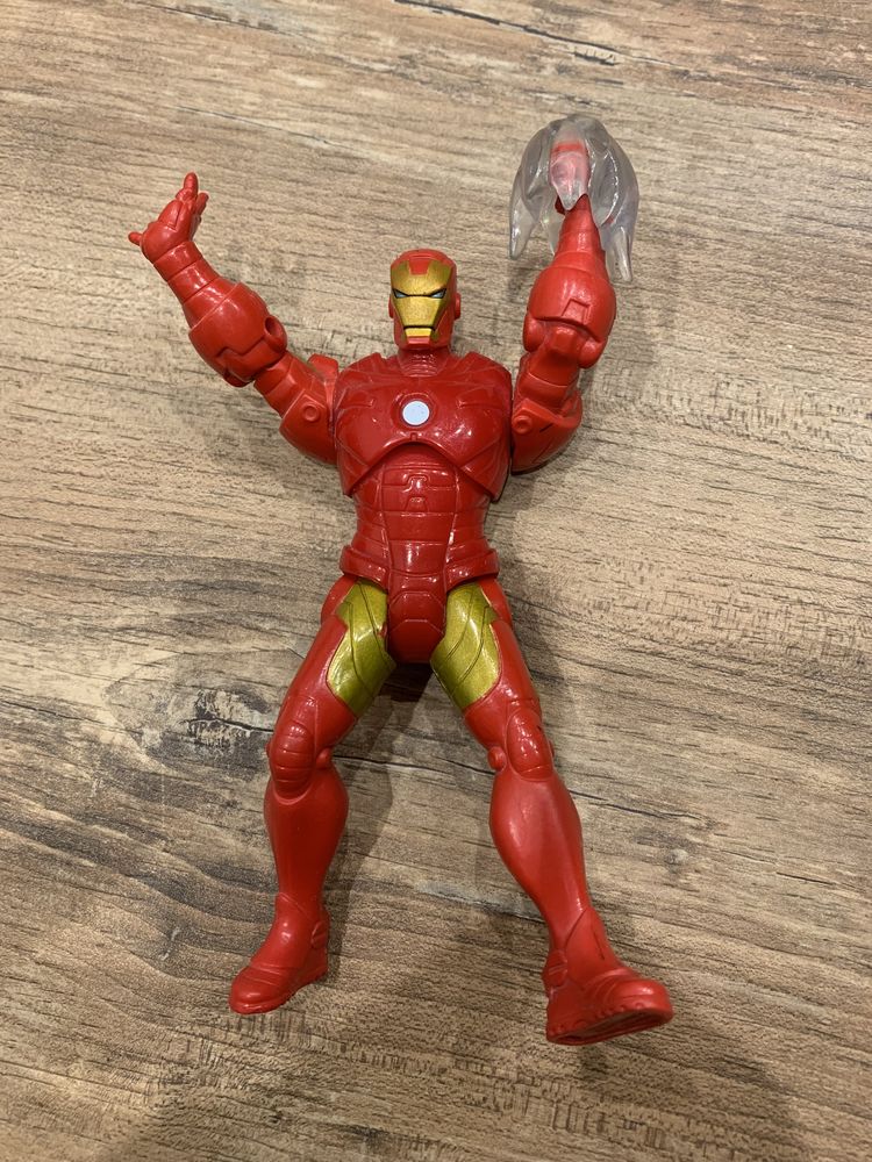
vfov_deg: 67.3
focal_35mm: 26
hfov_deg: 53.1
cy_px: 581
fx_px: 873
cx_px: 436
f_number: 1.8
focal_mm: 4.25
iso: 100
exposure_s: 1/50
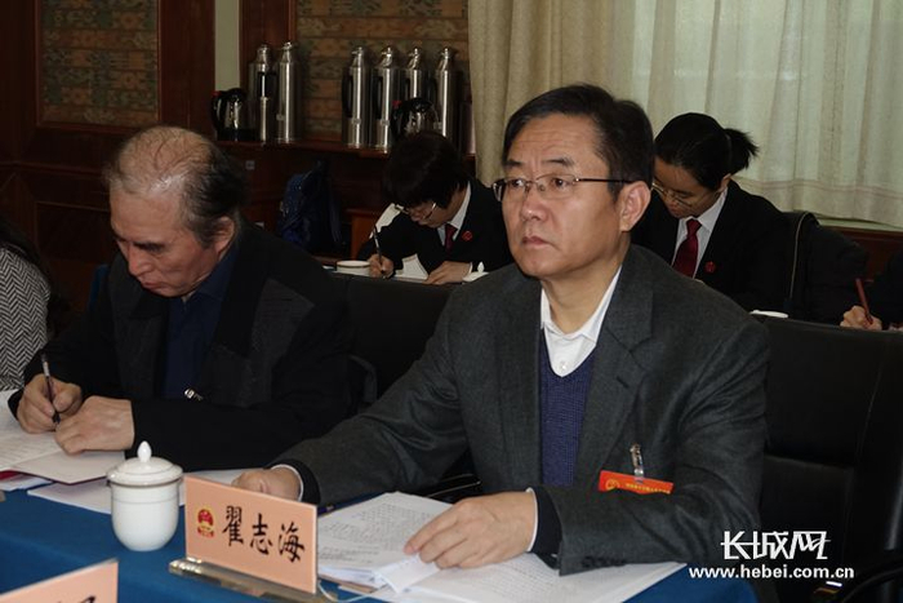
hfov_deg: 32.9
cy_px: 302
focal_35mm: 61
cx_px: 452
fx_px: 1530
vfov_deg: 22.3
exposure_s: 1/60
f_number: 3.5
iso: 400
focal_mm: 22.19
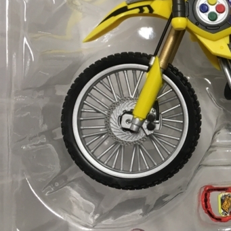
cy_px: 93
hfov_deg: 21.1
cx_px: 268
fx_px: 581
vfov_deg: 22.4
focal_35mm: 77
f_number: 2.2
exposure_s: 1/30
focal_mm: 4.15
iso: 25
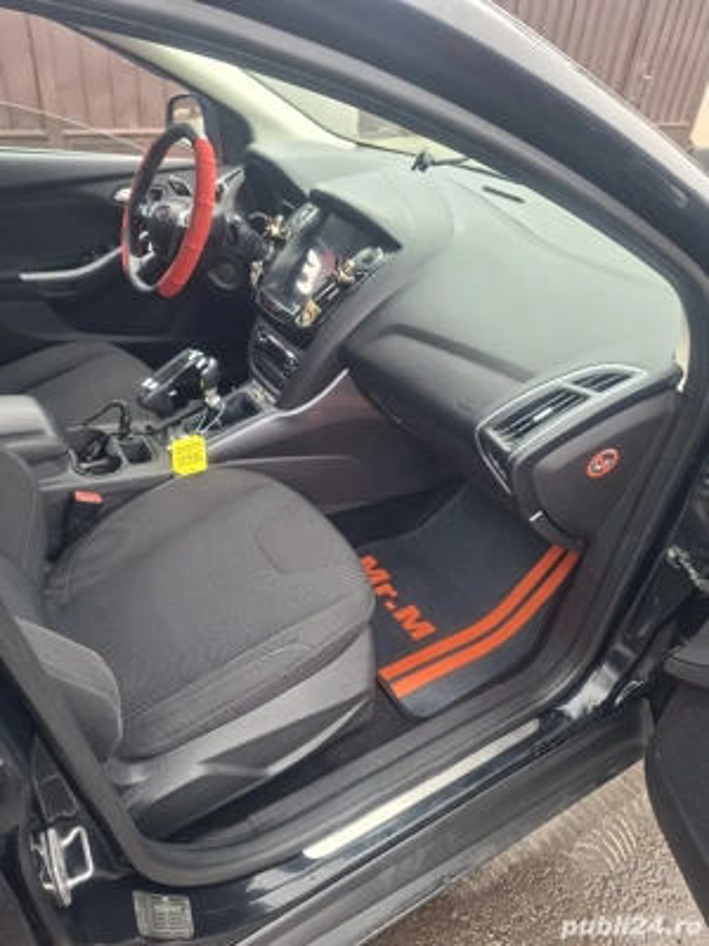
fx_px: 628
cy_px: 473
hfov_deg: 58.9
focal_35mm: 23
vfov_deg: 73.9
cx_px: 354
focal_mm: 5.54
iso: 100
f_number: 1.8
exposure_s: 1/100
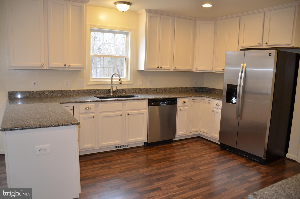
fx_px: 225
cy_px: 100
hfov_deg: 67.5
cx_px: 150
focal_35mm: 27
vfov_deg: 47.7
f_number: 3.5
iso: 500
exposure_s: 1/60
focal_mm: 18
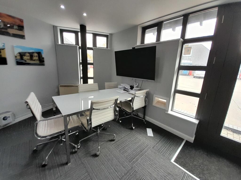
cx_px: 120
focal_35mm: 13
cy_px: 90
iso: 80
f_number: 2.2
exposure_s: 1/50
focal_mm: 1.13
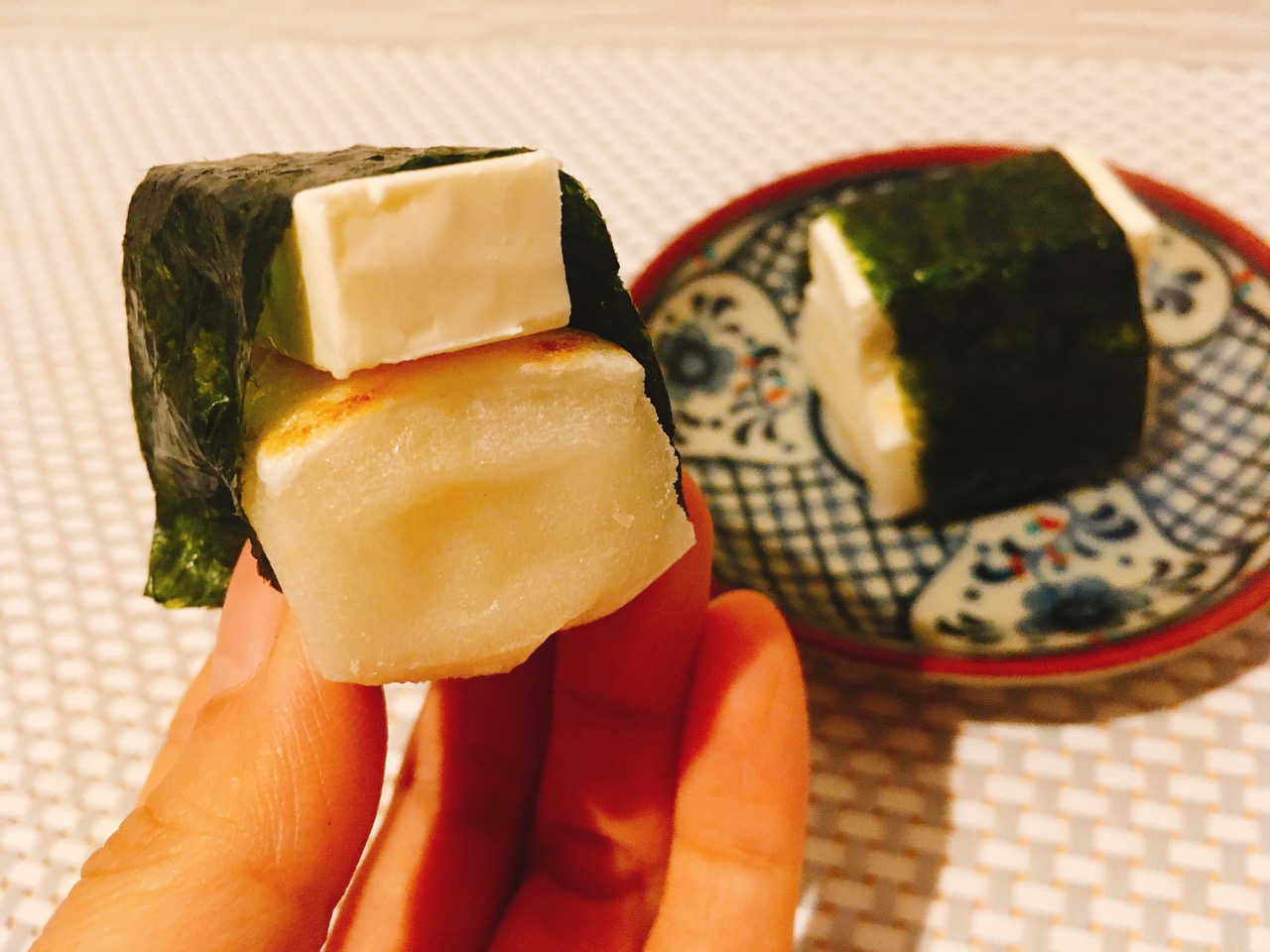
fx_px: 1064
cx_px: 635
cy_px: 476
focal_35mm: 29
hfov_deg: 61.7
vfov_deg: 48.2
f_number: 2.2
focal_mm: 4.15
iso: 160
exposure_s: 1/30
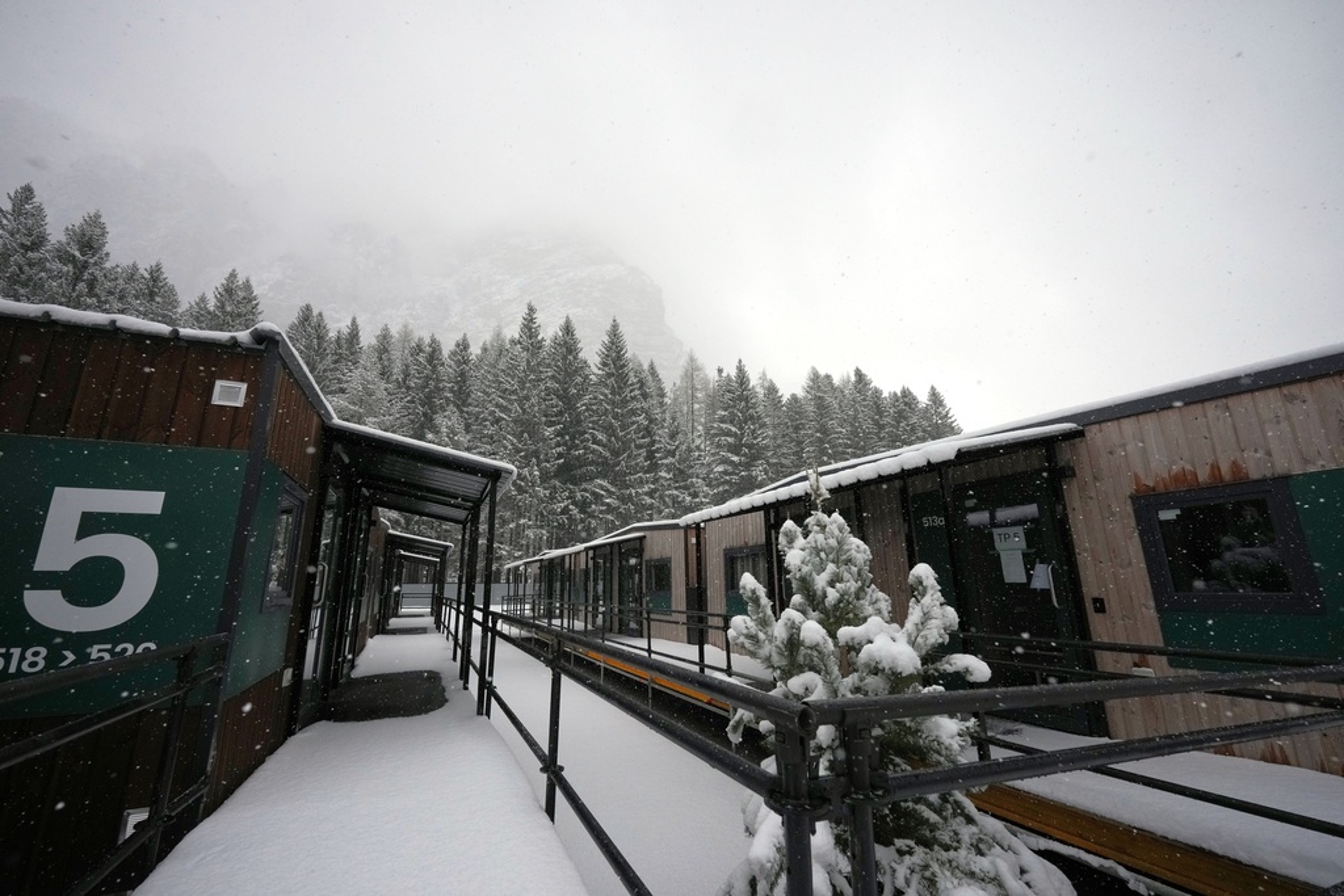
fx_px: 523
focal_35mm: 14
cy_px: 448
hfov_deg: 104.2
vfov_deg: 81.2
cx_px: 672
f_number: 8
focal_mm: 14
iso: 2000
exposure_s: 1/1000
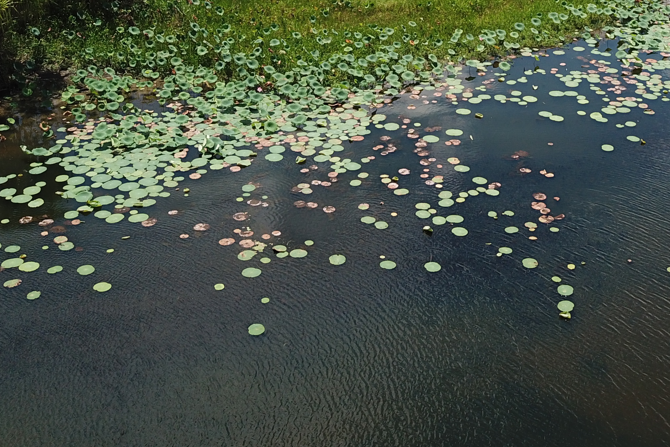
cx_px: 467
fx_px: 986
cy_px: -9
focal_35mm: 53
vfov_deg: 24.3
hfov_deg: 37.0
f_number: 2.2
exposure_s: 1/1592
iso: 100
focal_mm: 4.73
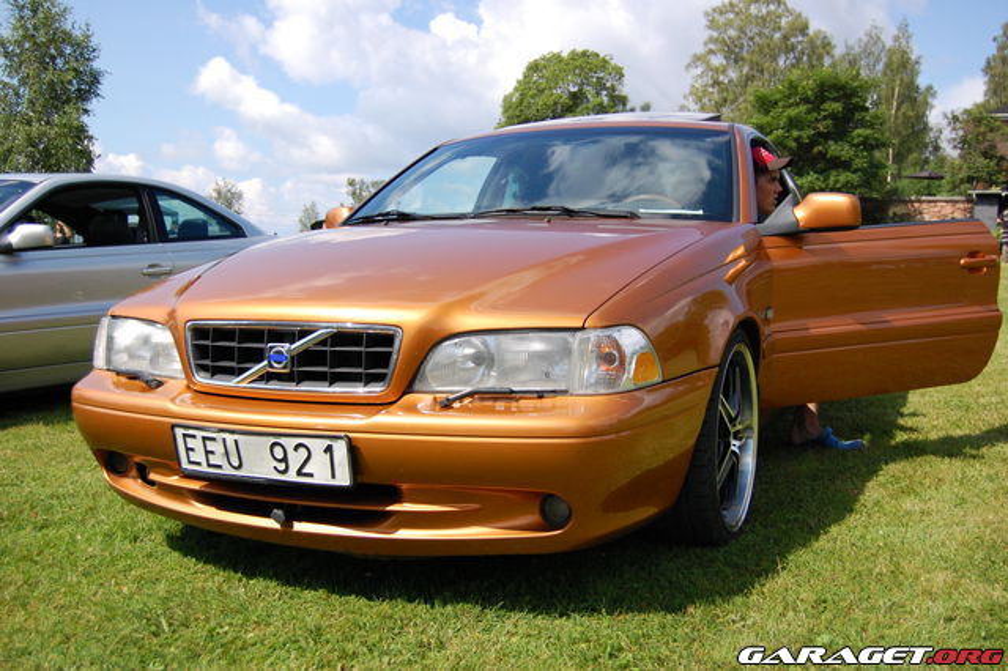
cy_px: 336
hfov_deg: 53.2
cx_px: 504
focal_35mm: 36
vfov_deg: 36.8
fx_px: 1007
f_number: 4.5
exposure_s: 1/4000
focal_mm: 24
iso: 800
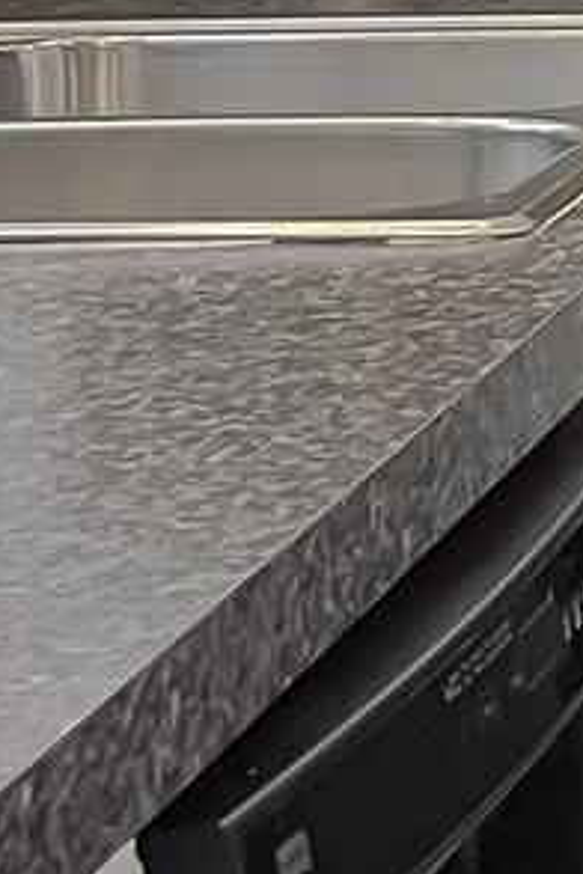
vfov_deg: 10.8
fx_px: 4396
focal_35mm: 181
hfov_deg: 6.8
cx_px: 1840
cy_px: -589
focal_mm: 5.1
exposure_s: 1/60
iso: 100
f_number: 1.6
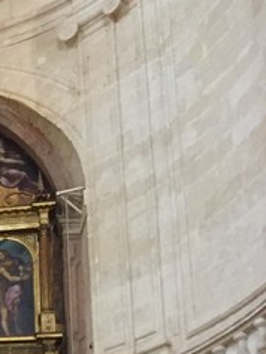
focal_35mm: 94
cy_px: 562
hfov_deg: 14.9
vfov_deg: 18.1
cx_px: -97
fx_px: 962
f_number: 2.2
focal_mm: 4.15
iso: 320
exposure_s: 1/33
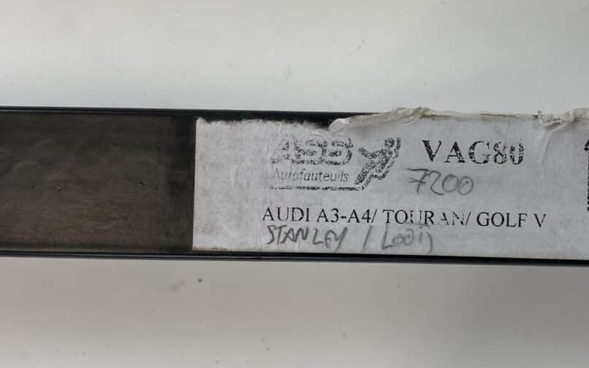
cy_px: 189
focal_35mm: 50
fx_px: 802
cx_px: 395
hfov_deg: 39.8
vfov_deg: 25.8
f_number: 1.8
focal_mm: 4.25
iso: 50
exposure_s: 1/100
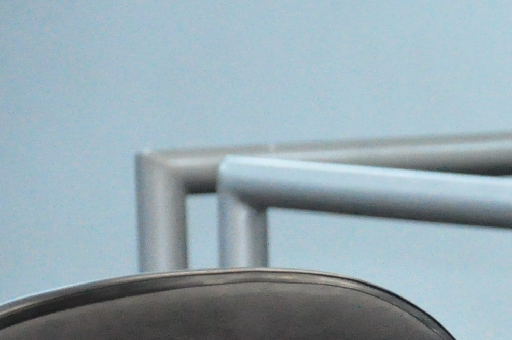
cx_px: 1068
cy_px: 509
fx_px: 9721
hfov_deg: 3.0
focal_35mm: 684
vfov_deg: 2.0
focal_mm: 105
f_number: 5.6
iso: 3200
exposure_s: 1/100
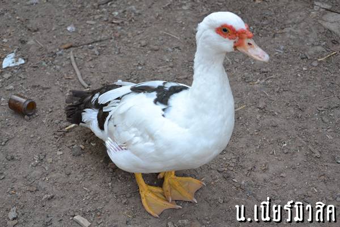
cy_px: 114
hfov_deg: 31.9
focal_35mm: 63
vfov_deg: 21.6
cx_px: 170
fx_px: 595
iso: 400
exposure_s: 1/60
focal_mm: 42
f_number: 6.3
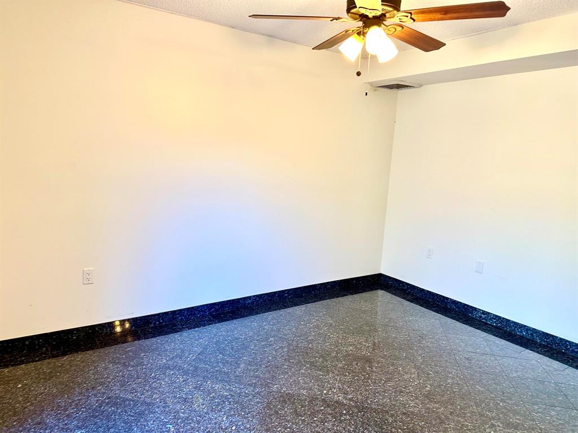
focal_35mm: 24
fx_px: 401
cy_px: 216
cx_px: 289
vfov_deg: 56.8
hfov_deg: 71.6
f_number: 1.78
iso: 125
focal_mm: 6.86
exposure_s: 1/60
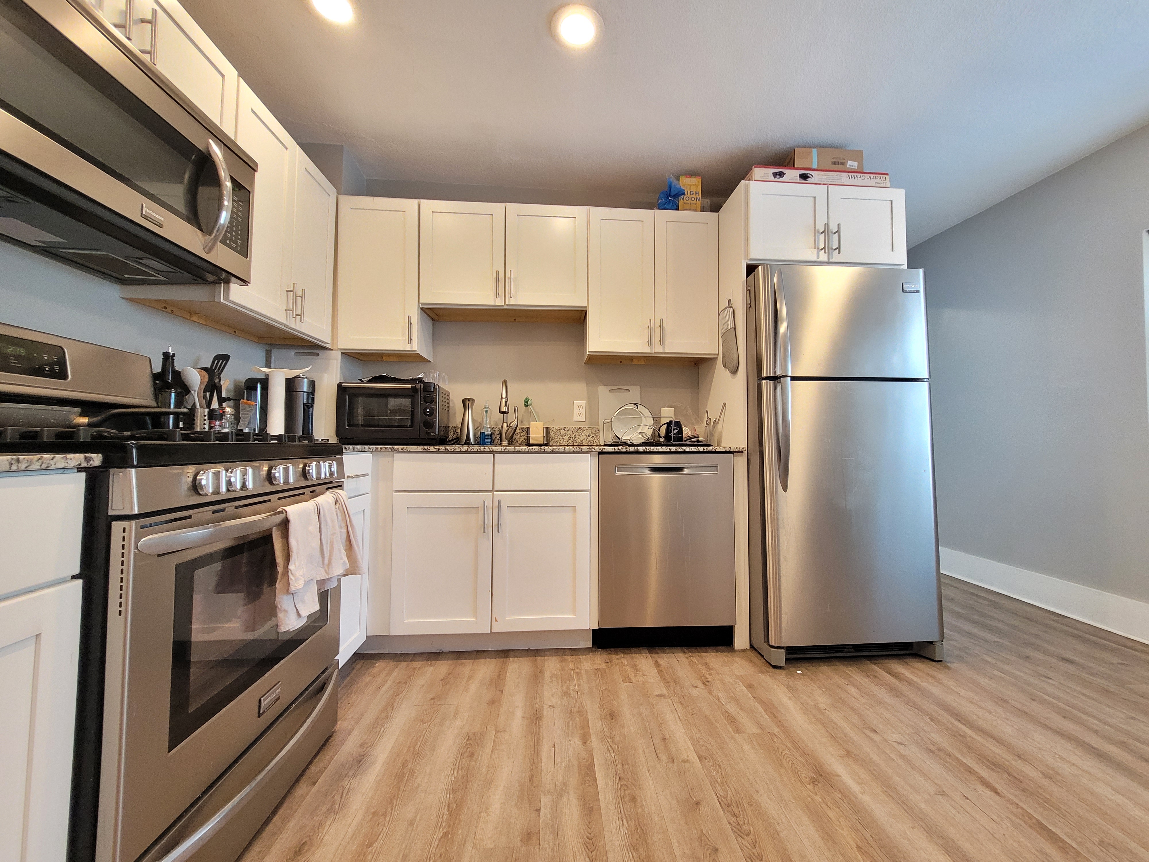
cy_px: 431
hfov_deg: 106.2
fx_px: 432
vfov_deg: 89.9
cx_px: 574
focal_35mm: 13
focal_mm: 1.74
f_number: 2.2
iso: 320
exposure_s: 1/60
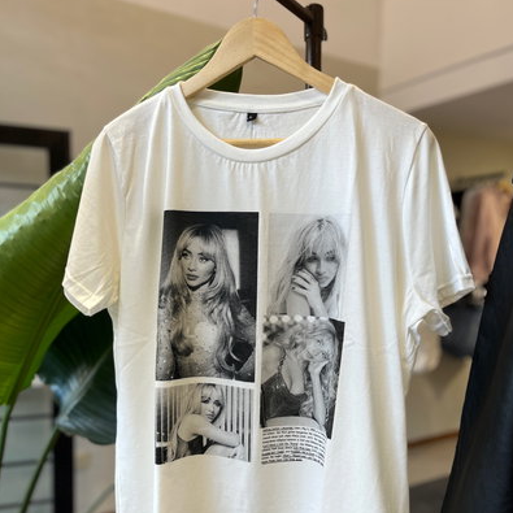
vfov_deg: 52.2
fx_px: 520
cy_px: 306
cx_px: 257
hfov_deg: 52.5
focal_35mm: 31
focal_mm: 5.1
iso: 64
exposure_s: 1/100
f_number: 1.6
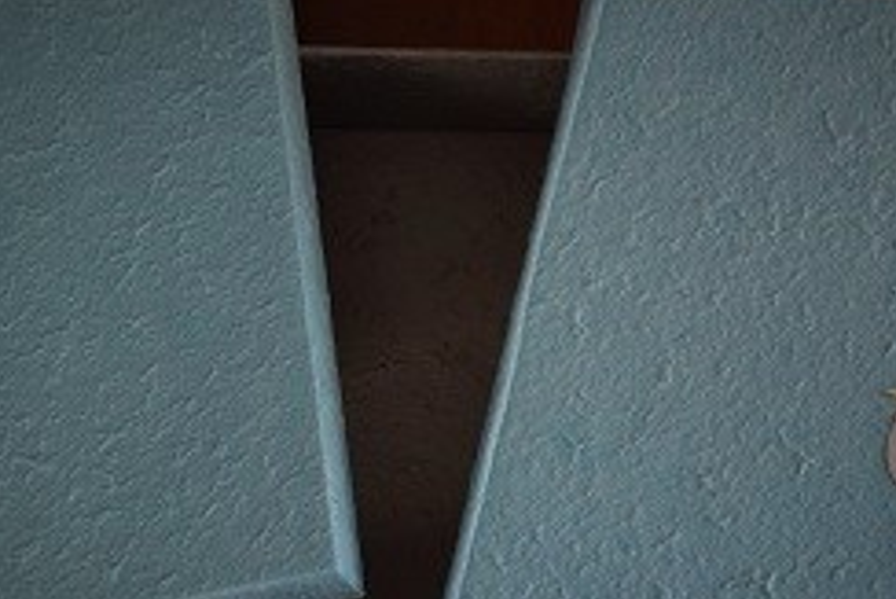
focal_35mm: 96
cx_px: 503
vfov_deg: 14.3
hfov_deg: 21.2
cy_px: 342
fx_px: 2391
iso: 400
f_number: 4.2
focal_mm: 26
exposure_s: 1/80
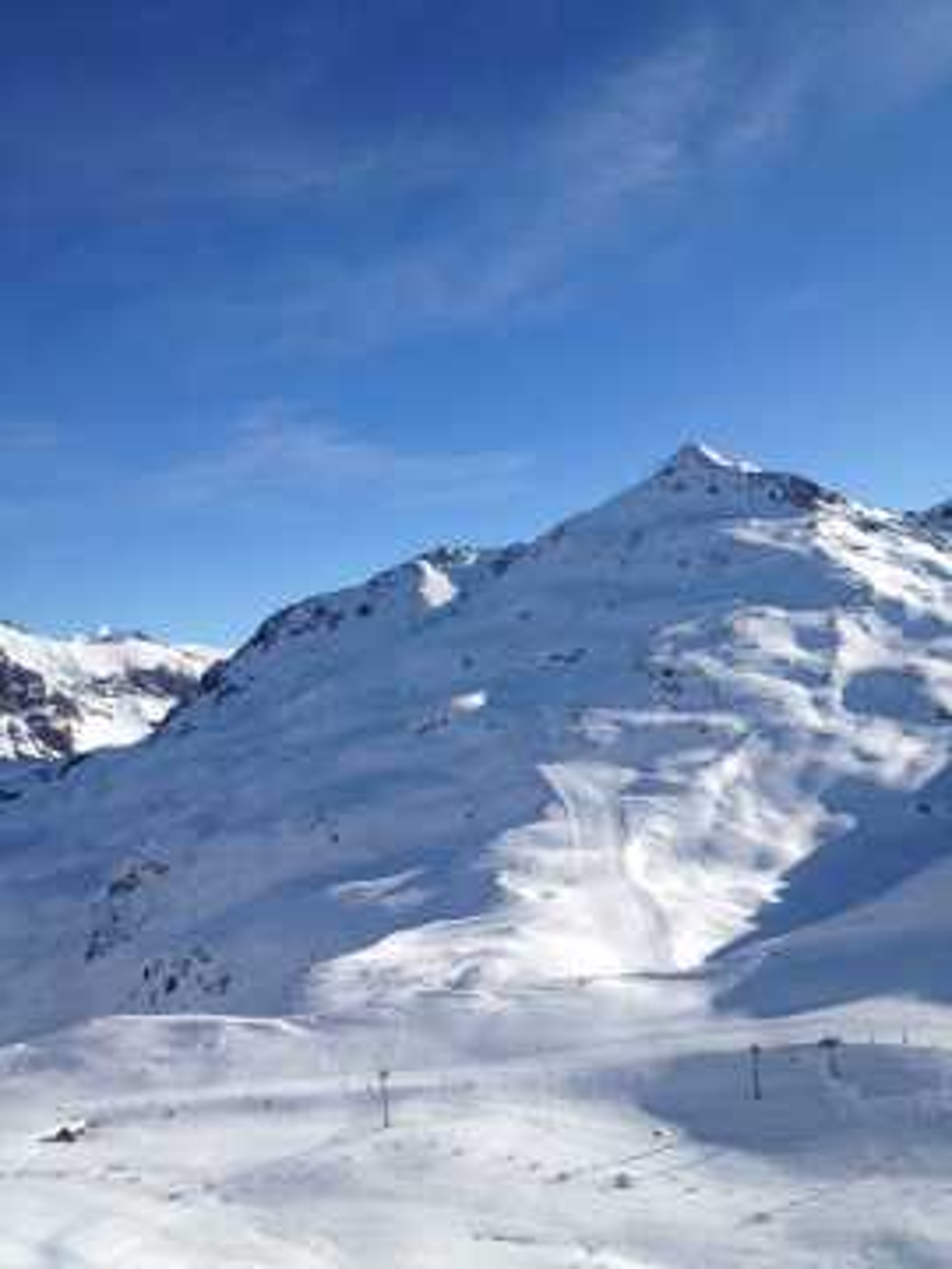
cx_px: 476
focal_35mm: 35
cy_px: 634
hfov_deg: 40.7
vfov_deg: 52.6
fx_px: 1283
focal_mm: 4.28
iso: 64
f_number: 2.4
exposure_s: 1/3247
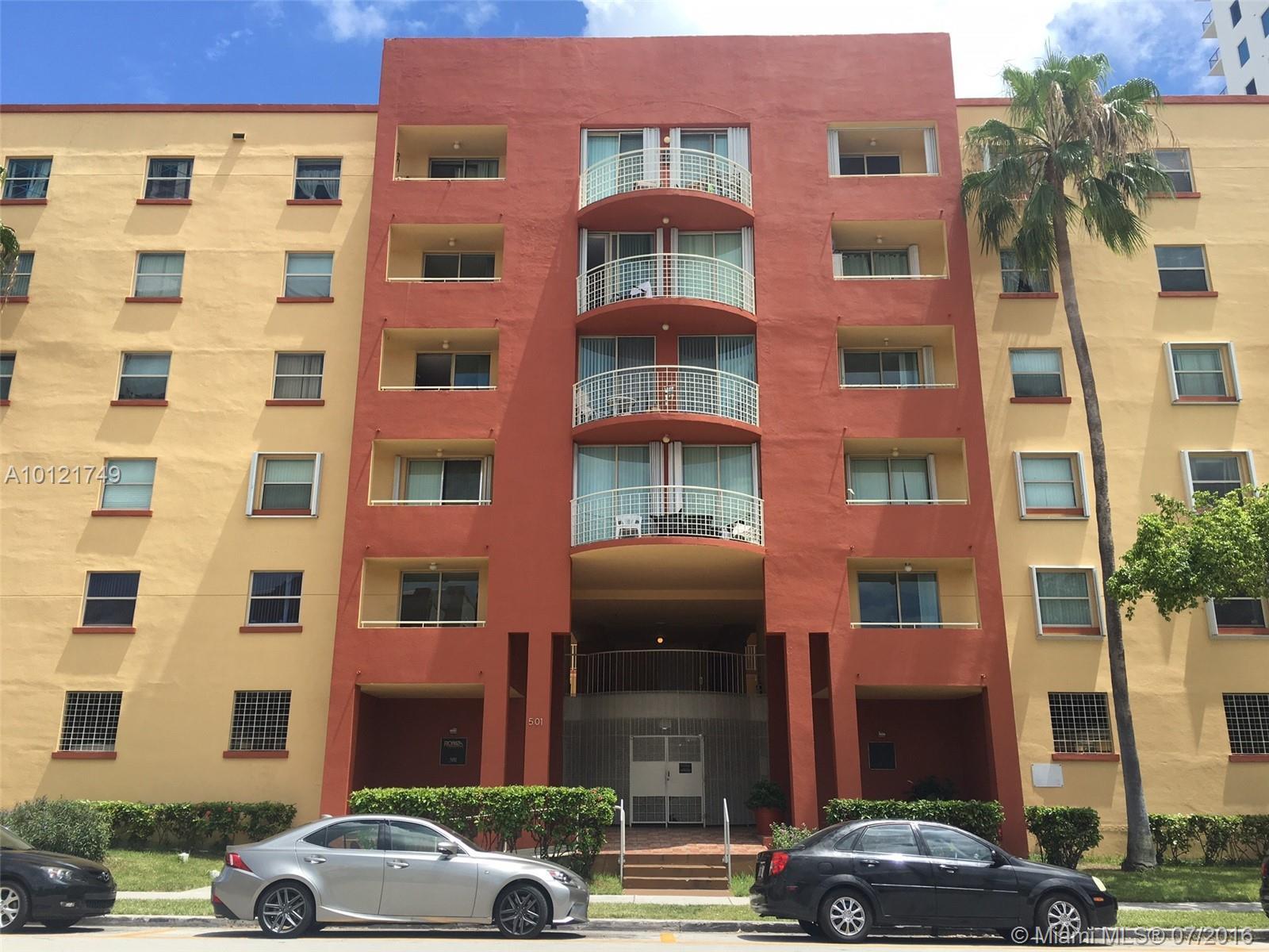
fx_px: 1063
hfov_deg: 61.7
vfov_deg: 48.2
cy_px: 476
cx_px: 634
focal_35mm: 29
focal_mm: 4.15
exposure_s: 1/905
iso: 25
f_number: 2.2
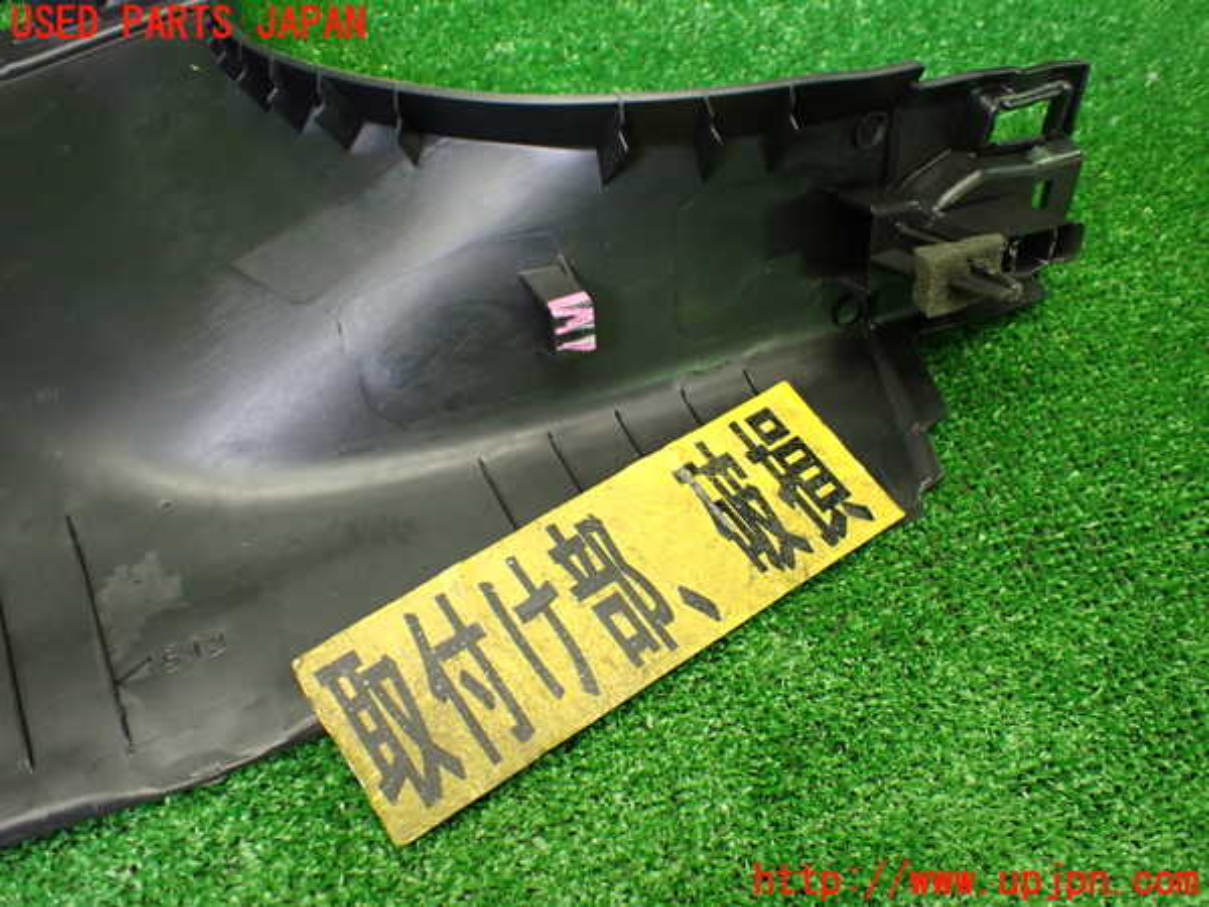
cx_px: 604
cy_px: 454
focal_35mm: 30
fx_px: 1048
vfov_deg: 46.8
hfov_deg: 60.0
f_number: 2.3
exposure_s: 1/125
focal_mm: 5.4
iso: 800
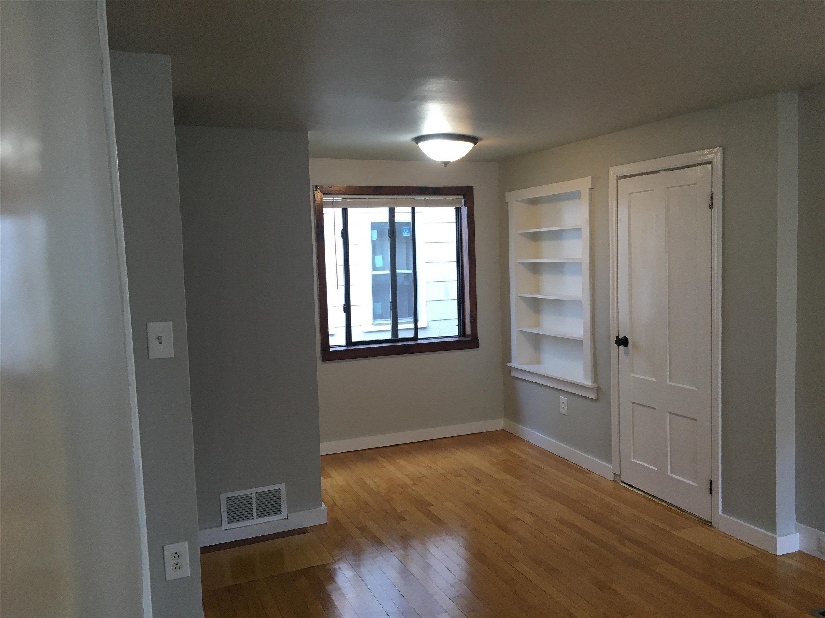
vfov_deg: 48.2
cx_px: 412
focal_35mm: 29
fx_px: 691
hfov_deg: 61.7
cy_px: 309
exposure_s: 1/30
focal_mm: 4.15
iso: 50
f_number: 2.2
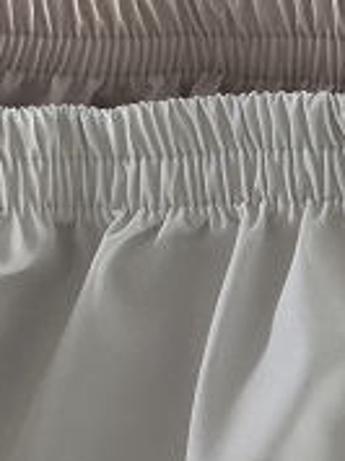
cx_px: 267
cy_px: -76
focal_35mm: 252
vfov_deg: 7.8
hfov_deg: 5.9
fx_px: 3357
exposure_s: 1/40
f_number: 1.78
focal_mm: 6.86
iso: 320
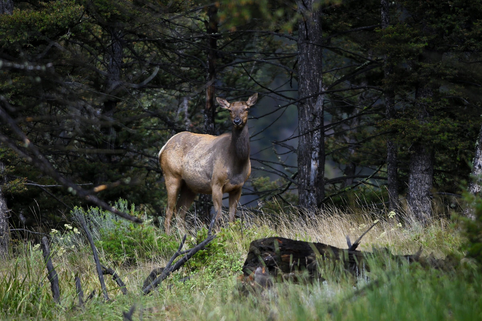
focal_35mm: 600
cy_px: 160
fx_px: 8033
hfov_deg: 3.4
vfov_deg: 2.3
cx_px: 241
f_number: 4
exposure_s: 1/3200
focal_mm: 300
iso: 1000
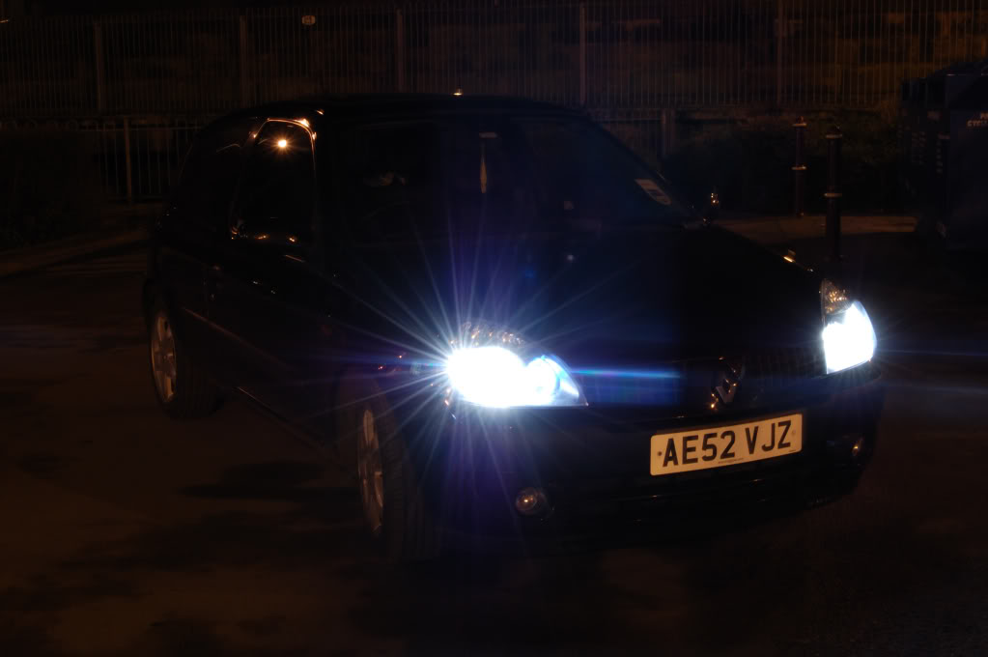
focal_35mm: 52
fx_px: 1439
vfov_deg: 25.7
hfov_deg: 37.9
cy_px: 328
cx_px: 494
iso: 200
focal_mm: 35
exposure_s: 10
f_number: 29
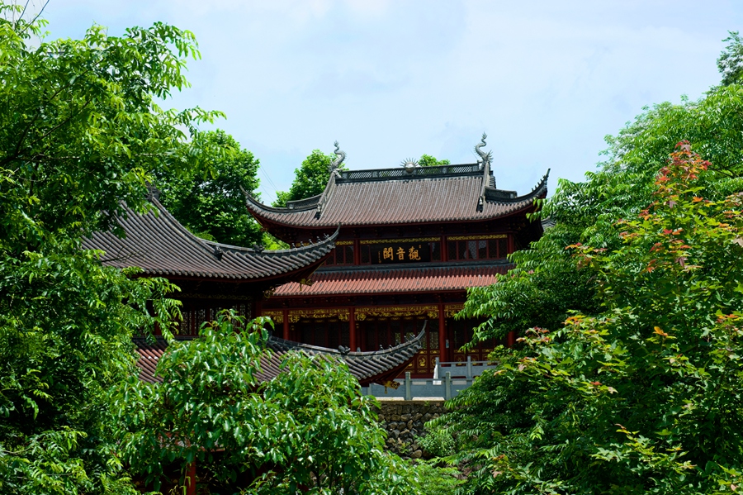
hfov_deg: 30.5
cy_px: 248
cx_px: 372
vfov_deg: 20.6
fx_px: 1361
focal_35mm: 66
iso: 200
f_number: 11
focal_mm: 66
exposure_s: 1/200
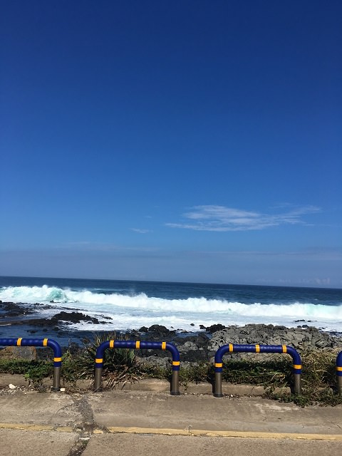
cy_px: 228
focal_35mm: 29
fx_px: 382
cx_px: 171
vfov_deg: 61.7
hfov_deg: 48.2
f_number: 2.2
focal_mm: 4.15
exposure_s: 1/3205
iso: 25
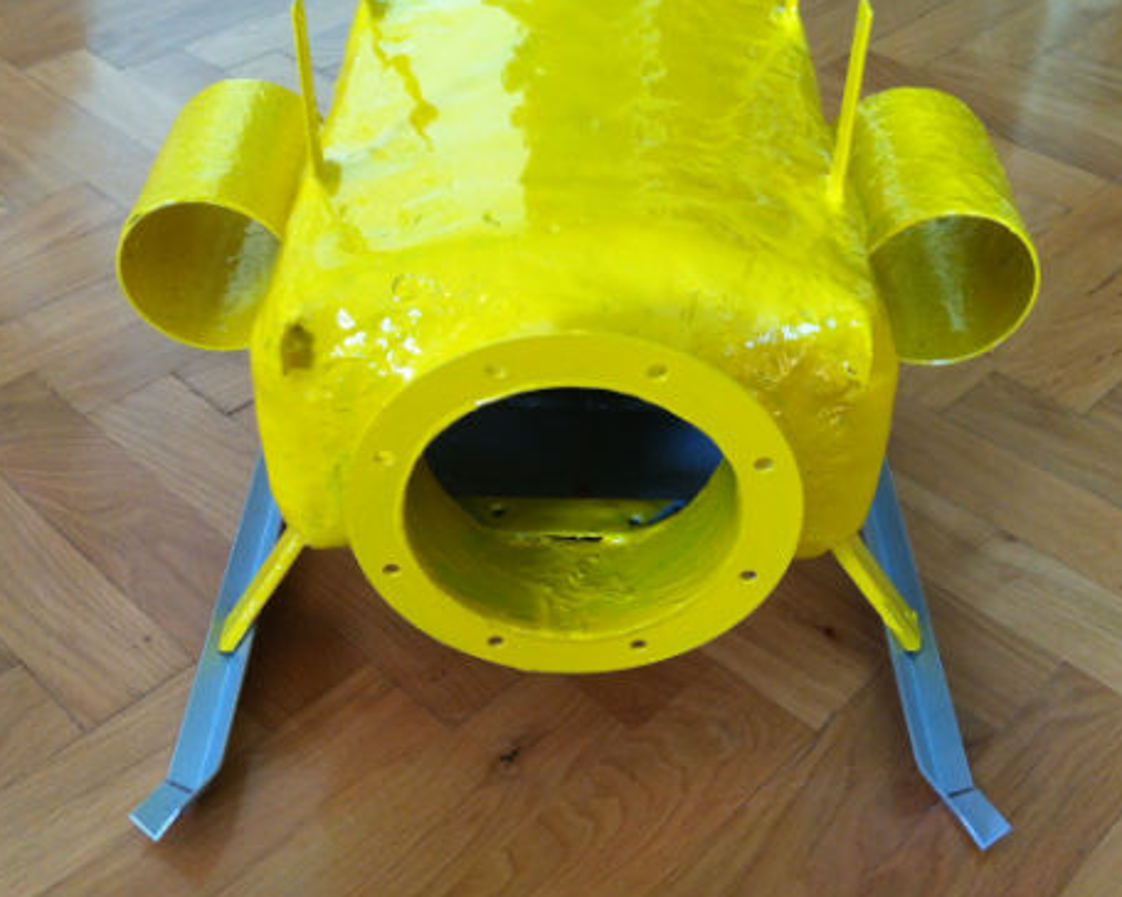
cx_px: 510
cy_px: 352
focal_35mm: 45
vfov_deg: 33.3
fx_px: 1494
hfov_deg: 41.1
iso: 80
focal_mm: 3.85
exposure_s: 1/17
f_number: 2.8
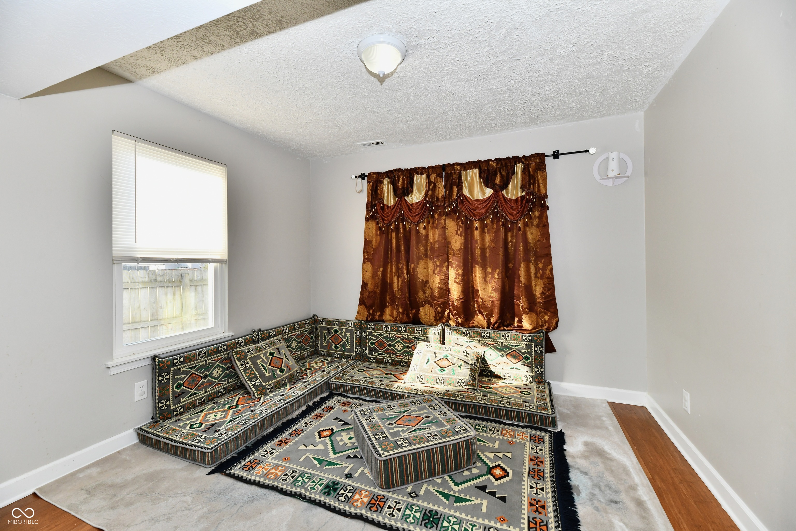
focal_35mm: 14
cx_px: 398
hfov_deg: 104.3
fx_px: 310
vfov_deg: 81.2
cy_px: 266
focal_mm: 14
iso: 640
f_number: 7.1
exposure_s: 1/200
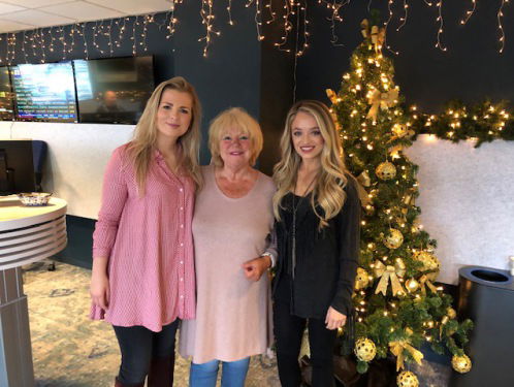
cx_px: 257
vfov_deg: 49.9
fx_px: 416
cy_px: 194
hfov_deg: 63.4
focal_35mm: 28
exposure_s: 1/4
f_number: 1.8
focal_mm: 3.99
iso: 80
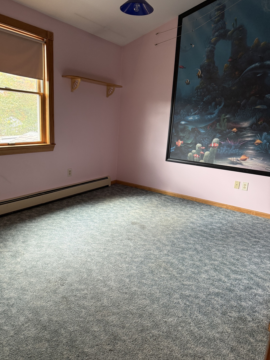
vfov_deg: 69.4
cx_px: 130
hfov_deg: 54.9
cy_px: 180
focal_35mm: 25
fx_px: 260
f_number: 1.78
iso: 320
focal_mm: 6.76
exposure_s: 1/120
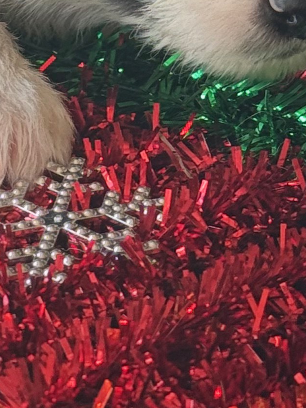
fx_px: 2710
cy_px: 35
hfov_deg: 6.4
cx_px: -180
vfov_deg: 8.6
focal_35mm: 230
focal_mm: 6.76
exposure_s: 1/121
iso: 64
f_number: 1.78
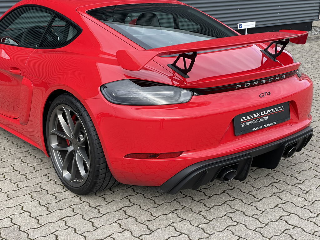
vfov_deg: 28.0
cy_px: 120
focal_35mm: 52
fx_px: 481
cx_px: 160
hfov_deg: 36.8
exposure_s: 1/205
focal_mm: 6
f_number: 2
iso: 25
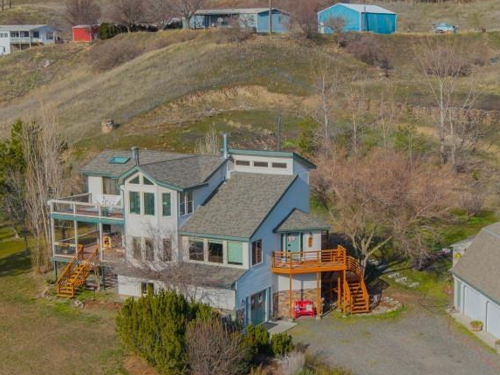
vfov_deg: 21.9
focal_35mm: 67
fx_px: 968
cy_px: 200
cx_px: 337
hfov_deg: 28.8
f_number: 1.8
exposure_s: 1/4000
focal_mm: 8.67
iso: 140
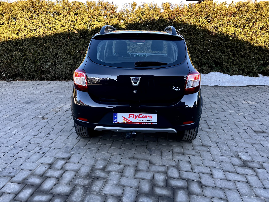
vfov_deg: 53.1
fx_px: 202
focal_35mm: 26
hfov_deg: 67.3
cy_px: 101
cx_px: 134
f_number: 1.5
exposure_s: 1/300
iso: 50
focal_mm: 5.7
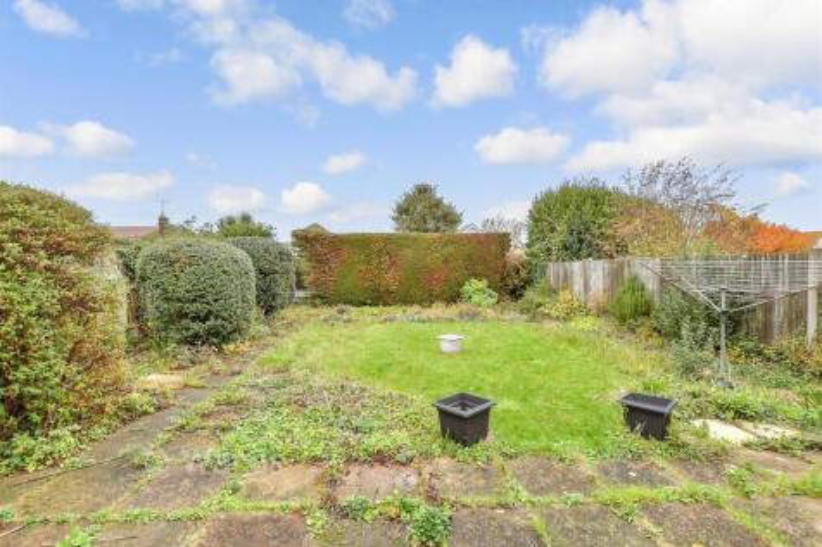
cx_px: 411
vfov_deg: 77.3
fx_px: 342
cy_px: 274
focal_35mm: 15
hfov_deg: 100.4
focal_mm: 10
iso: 200
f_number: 8
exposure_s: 1/20
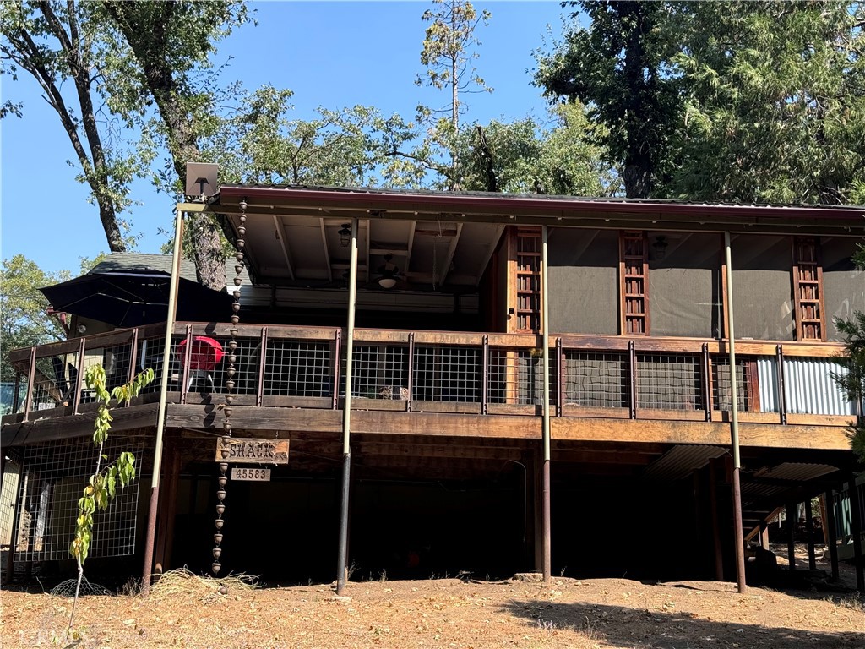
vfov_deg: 30.3
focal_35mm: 48
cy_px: 324
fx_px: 1199
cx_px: 432
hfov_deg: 39.7
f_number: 1.78
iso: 64
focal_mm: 6.76
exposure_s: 1/1215
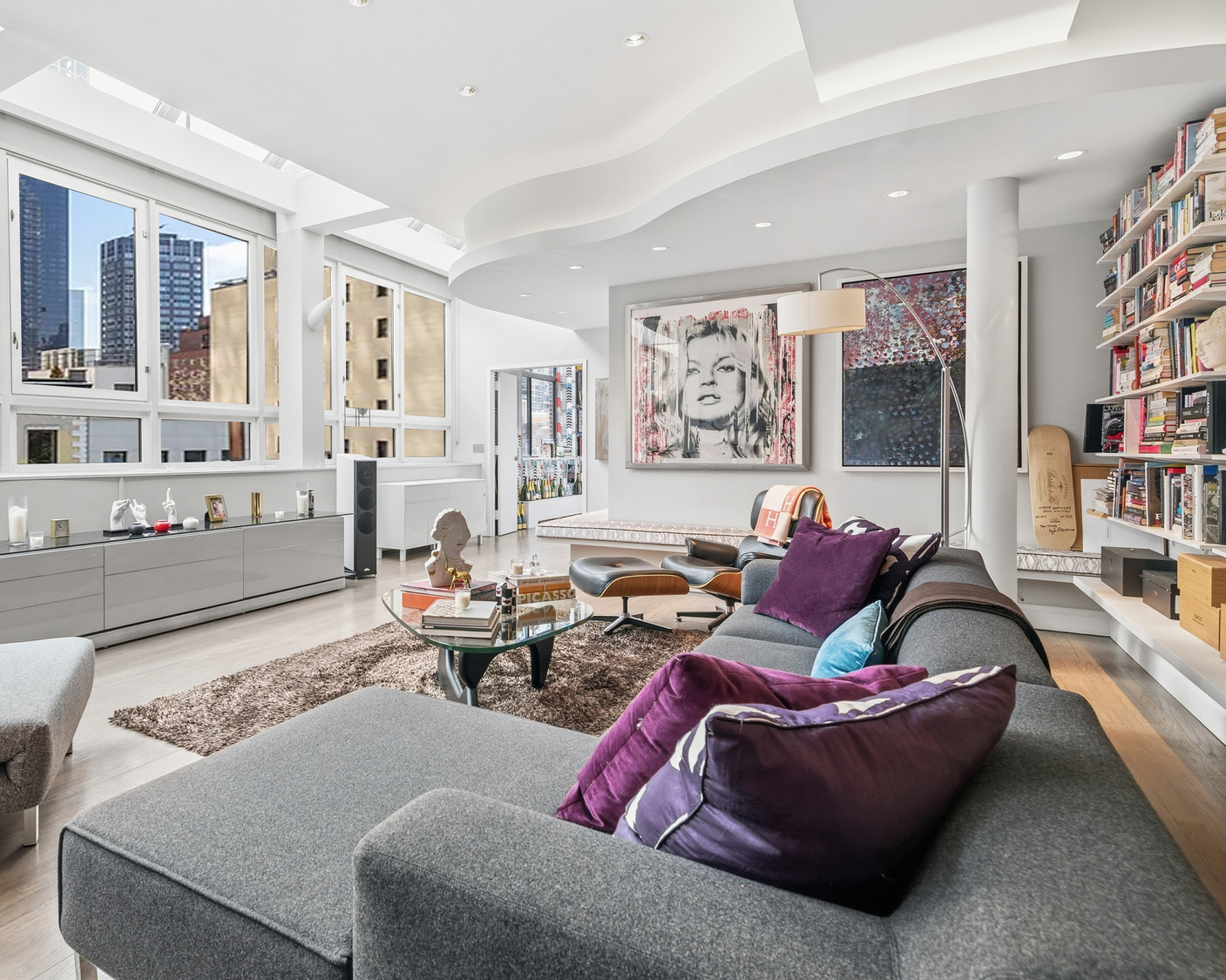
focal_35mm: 19
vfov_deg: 70.7
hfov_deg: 81.3
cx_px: 441
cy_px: 452
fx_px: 689
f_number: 8
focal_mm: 15
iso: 500
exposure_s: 1/80
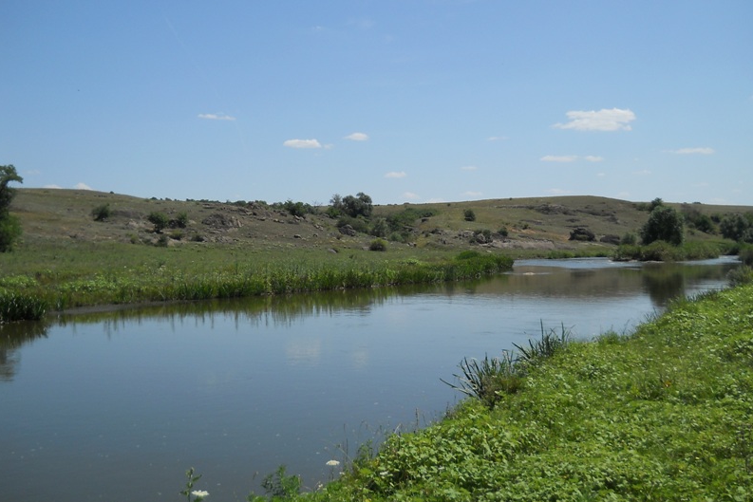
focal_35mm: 43
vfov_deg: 31.2
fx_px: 900
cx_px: 374
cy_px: 239
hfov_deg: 45.4
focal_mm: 6.72
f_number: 5.5
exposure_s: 1/500
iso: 80
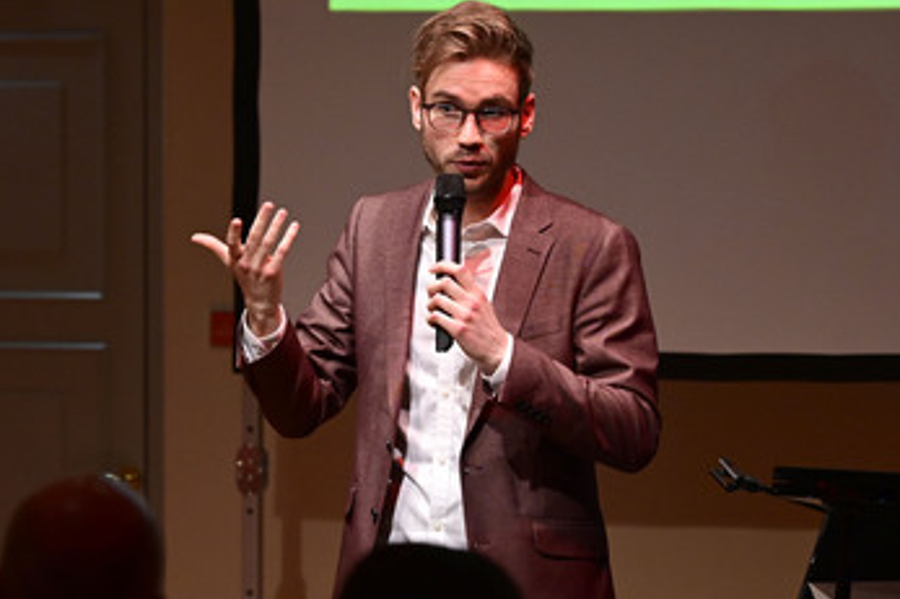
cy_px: 324
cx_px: 453
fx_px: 4872
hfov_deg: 10.6
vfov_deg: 7.0
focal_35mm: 195
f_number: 4
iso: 4000
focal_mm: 150
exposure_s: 1/200
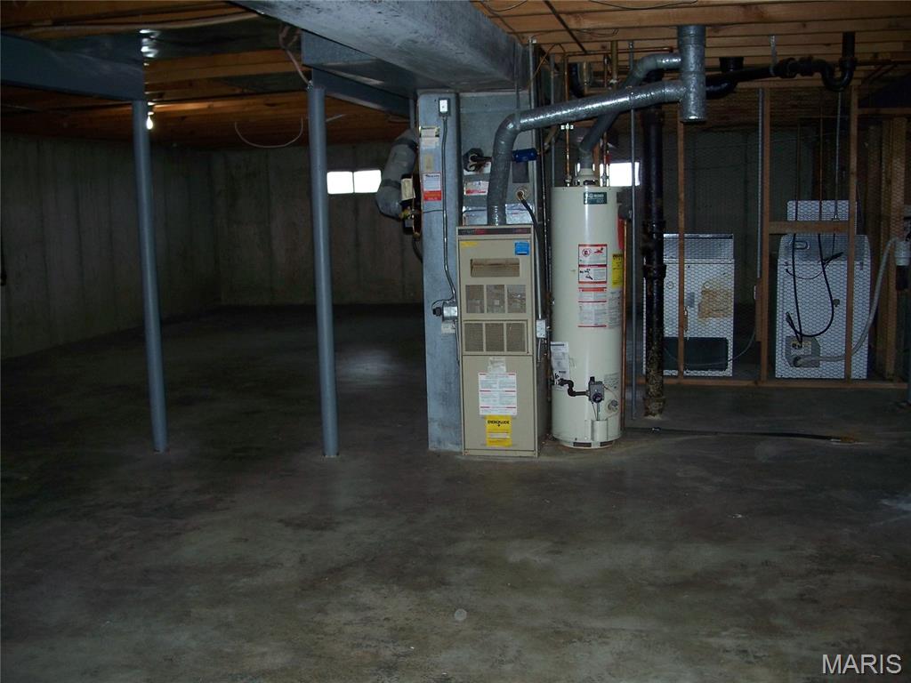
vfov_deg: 38.7
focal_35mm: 37
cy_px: 342
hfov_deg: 50.1
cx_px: 456
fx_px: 974
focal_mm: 7.8
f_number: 2.8
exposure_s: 1/60
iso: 200
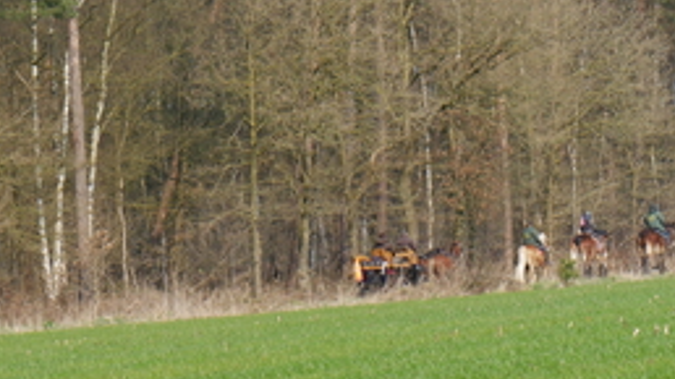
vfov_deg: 4.0
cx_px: 607
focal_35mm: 304
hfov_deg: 7.1
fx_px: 5440
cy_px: 273
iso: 200
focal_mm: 60
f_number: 7.1
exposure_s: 1/320
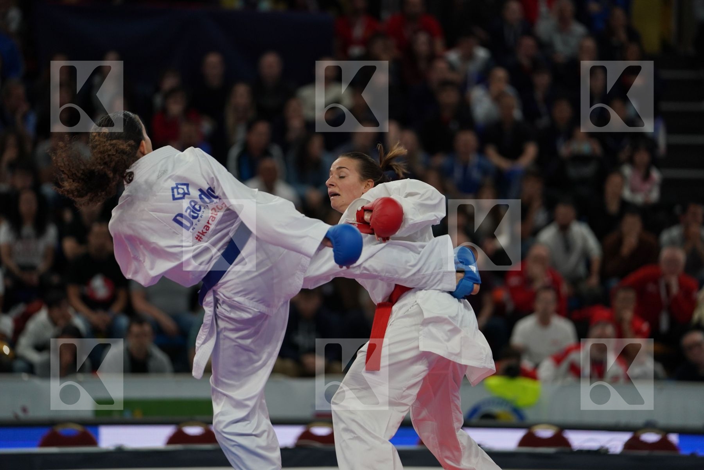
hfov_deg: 10.8
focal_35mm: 191
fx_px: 3735
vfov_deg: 7.2
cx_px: 352
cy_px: 235
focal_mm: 191
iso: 1000
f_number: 2.8
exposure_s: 1/1000
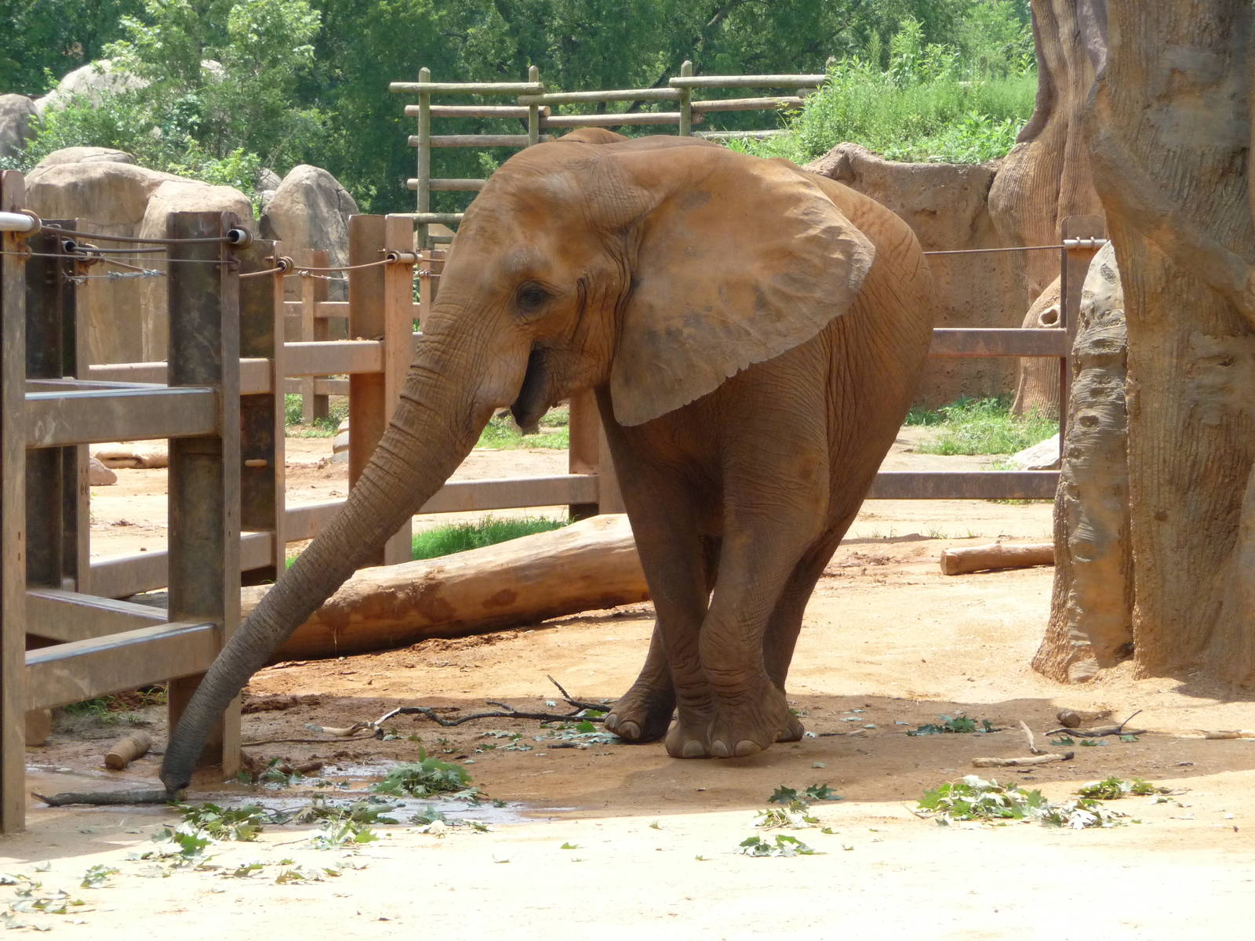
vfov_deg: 8.7
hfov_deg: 11.6
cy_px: 470
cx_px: 628
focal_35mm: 170
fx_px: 6163
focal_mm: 29.1
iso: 250
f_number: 4.8
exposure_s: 1/500
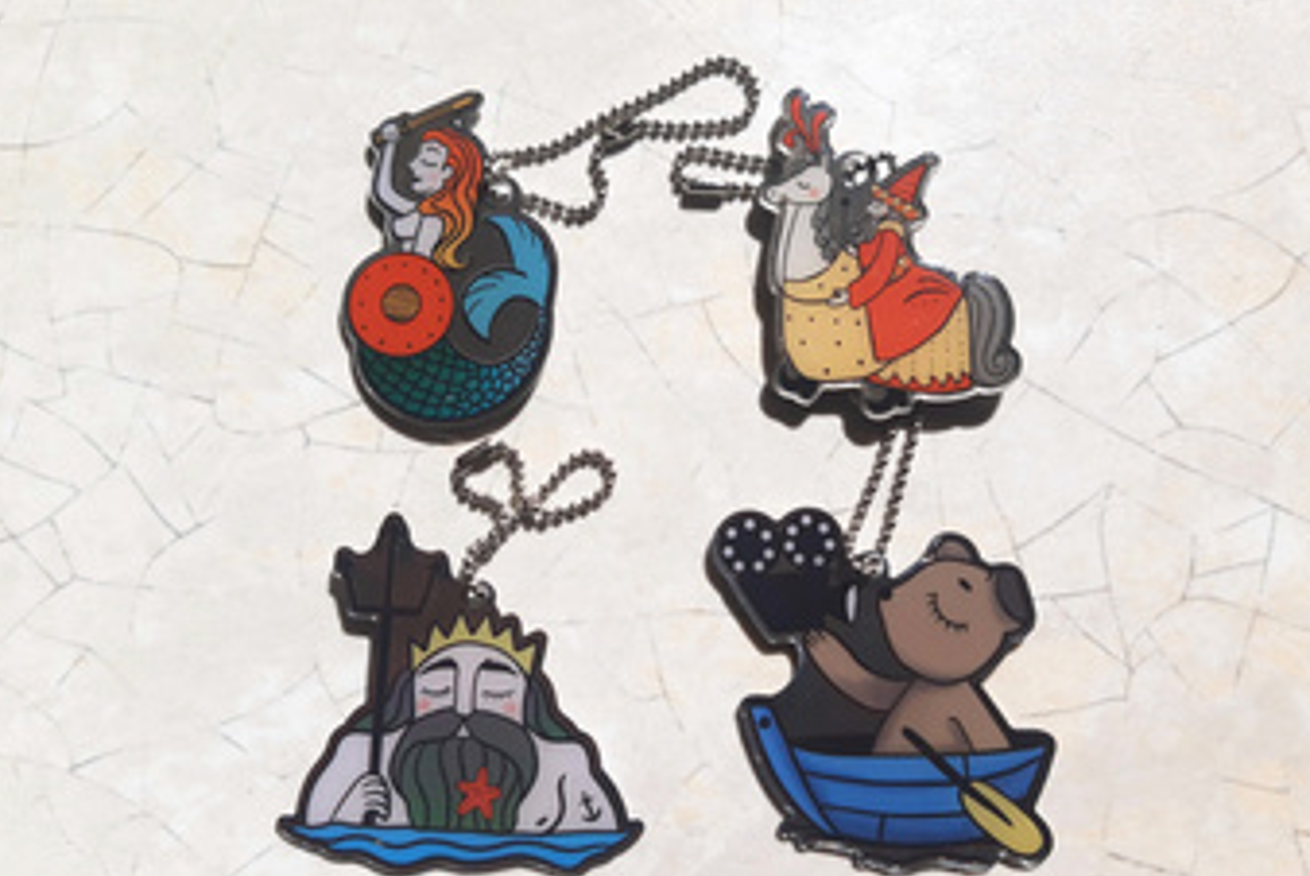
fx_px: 1020
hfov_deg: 65.4
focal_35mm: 28
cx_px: 651
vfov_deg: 46.4
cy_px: 471
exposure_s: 1/5650
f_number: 1.7
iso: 40
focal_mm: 4.75
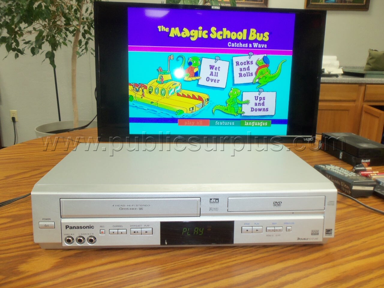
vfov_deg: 48.2
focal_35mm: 29
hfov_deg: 61.7
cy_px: 144
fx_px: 322
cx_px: 192
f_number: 3.4
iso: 100
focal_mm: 5.2
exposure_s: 1/30
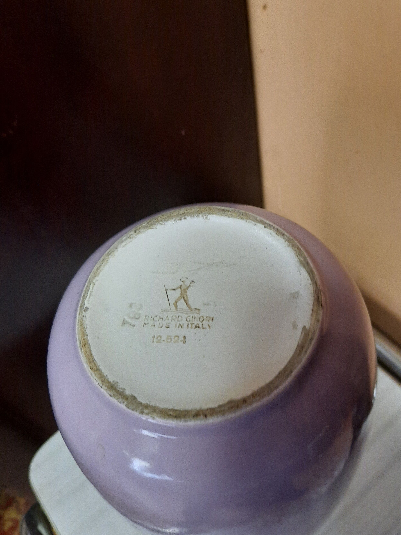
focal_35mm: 30
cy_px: 265
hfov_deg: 46.7
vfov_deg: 60.0
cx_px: 220
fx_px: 463
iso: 320
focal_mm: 4.6
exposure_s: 1/33
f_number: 2
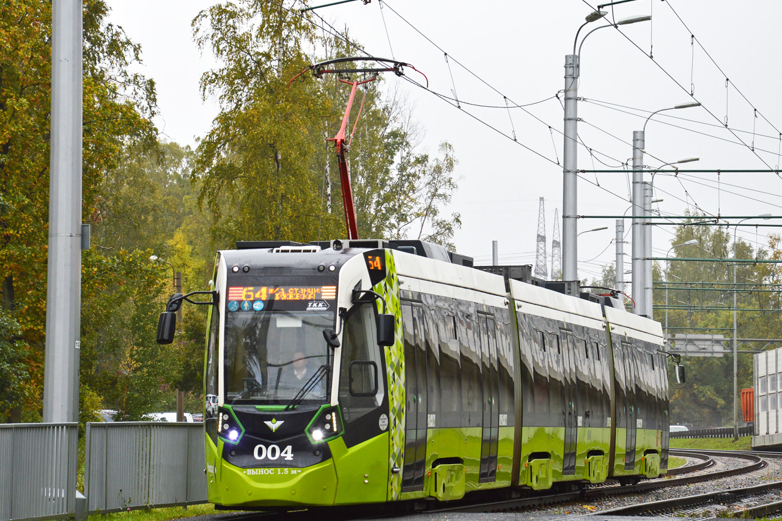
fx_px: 3248
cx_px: 408
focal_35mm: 150
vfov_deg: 9.2
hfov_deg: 13.7
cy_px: 264
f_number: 7.1
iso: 400
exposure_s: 1/320
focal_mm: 85
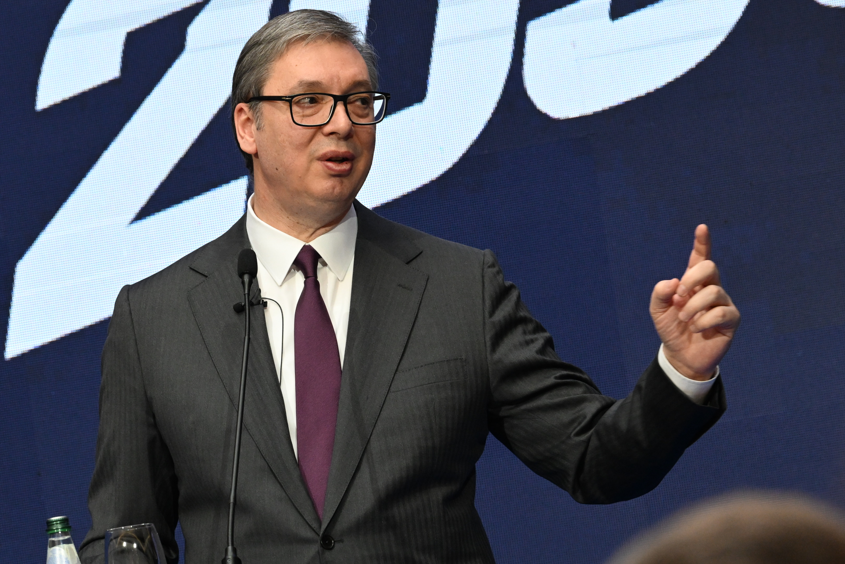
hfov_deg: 6.9
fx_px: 7041
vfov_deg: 4.6
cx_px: 422
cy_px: 282
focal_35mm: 300
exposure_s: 1/160
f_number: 8
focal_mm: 200
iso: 3200
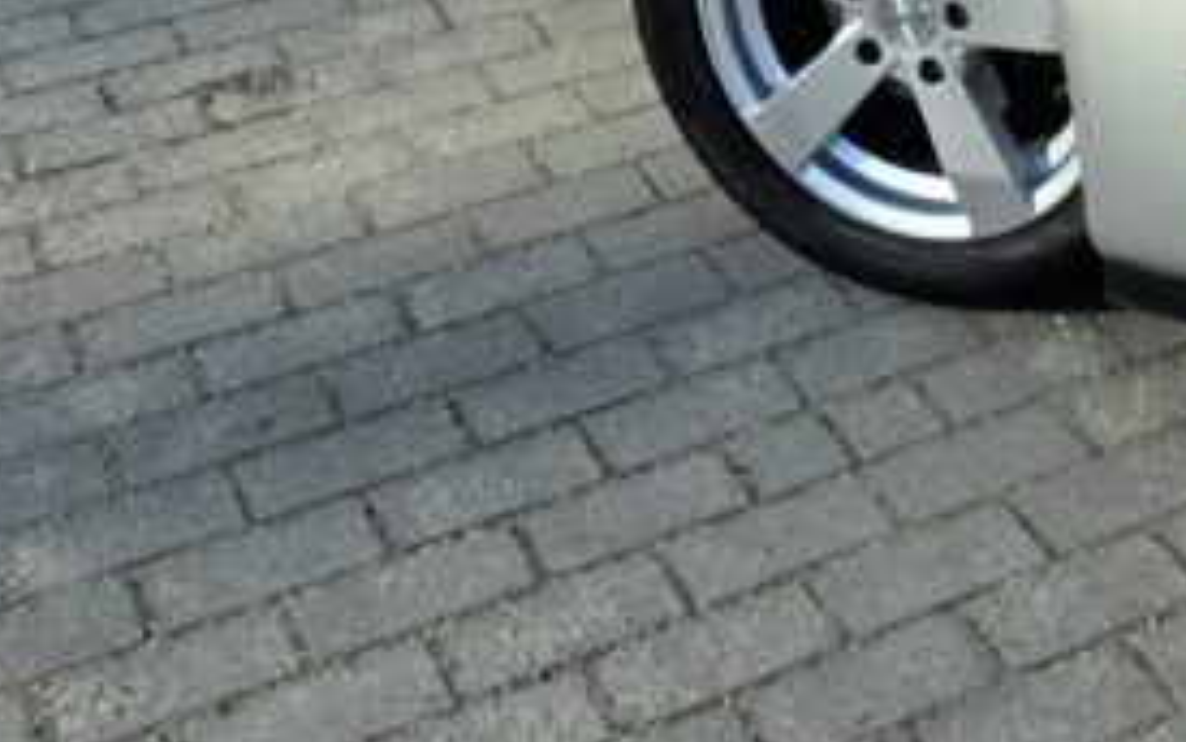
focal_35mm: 71
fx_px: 2295
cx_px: 1104
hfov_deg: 27.7
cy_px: -539
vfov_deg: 15.9
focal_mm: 6.3
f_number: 1.7
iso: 12
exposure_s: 1/357
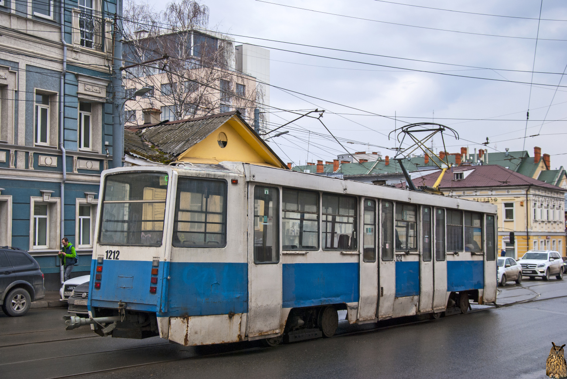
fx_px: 757
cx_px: 284
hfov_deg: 41.1
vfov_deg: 28.1
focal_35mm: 48
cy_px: 190
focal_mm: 32
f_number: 4.2
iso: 200
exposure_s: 1/640
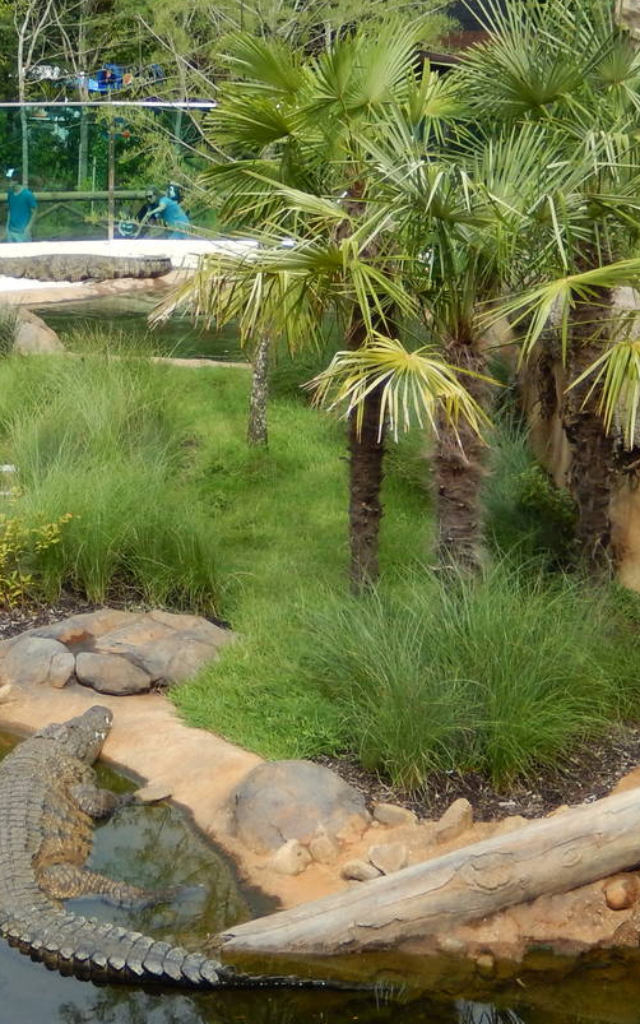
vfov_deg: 27.1
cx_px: 93
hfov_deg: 17.0
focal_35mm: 76
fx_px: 2121
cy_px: 421
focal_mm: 6.5
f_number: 4
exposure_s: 1/500
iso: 125
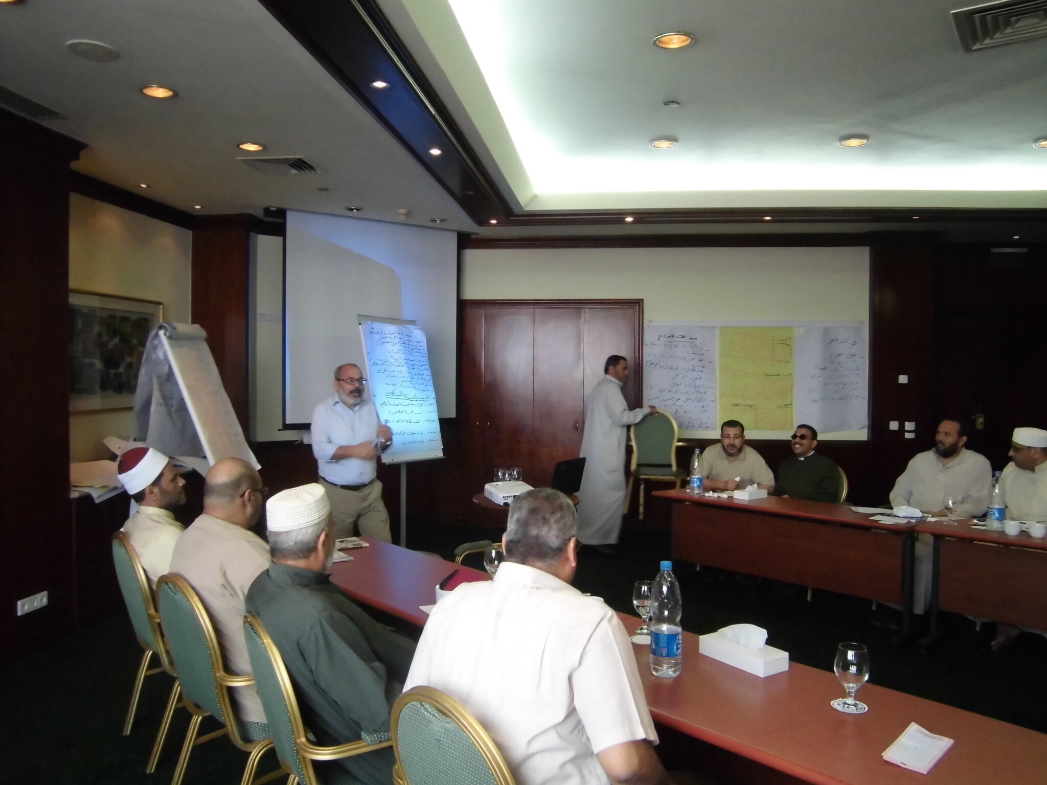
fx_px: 786
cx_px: 524
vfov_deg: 53.1
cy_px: 392
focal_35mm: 26
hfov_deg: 67.3
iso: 400
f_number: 2.8
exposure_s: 1/40
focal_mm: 4.7
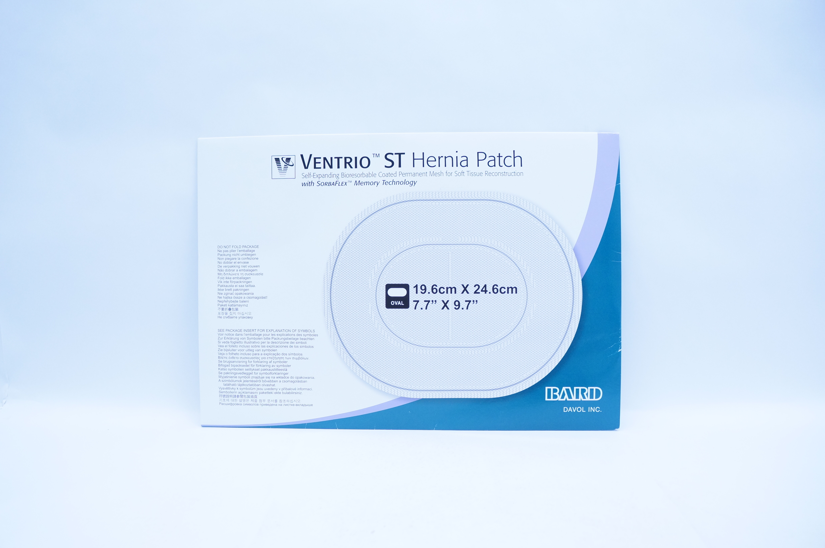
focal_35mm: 27
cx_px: 412
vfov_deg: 47.8
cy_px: 274
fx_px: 618
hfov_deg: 67.4
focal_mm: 18
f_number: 4.5
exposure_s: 1/200
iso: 800
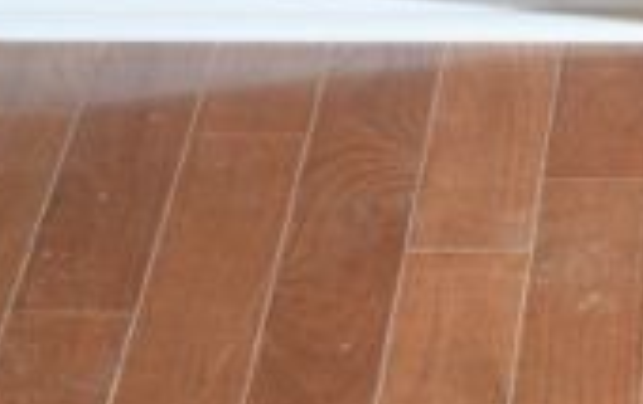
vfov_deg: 4.6
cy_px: 455
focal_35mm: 287
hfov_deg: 7.2
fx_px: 5039
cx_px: 791
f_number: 5.6
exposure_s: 1/60
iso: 3200
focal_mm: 50
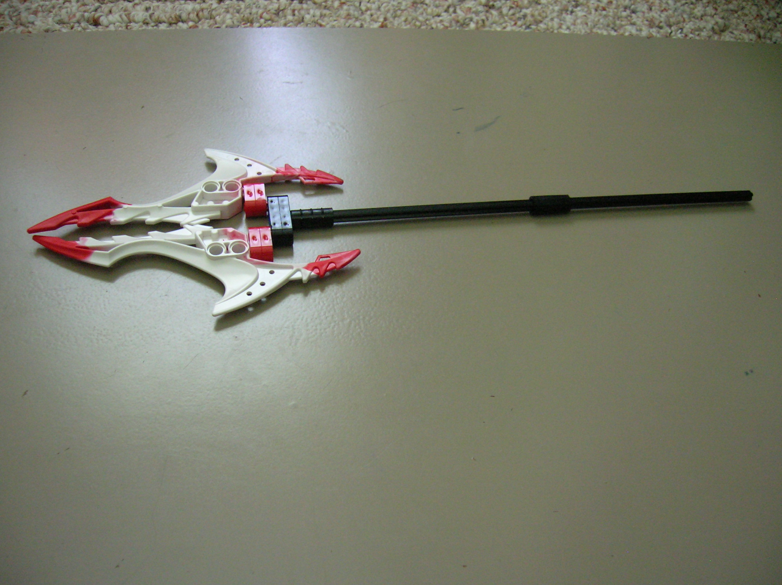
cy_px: 292
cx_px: 391
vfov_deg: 41.7
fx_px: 767
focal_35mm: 34
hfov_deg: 54.0
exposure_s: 1/2.2
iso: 200
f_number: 2.9
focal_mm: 5.7
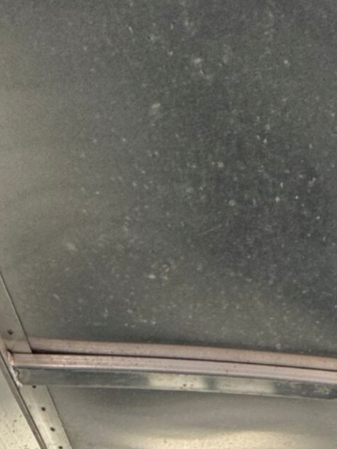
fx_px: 740
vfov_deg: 20.8
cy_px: 839
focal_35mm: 57
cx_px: 358
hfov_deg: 24.2
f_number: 2.2
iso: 100
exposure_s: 1/99
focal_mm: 2.22
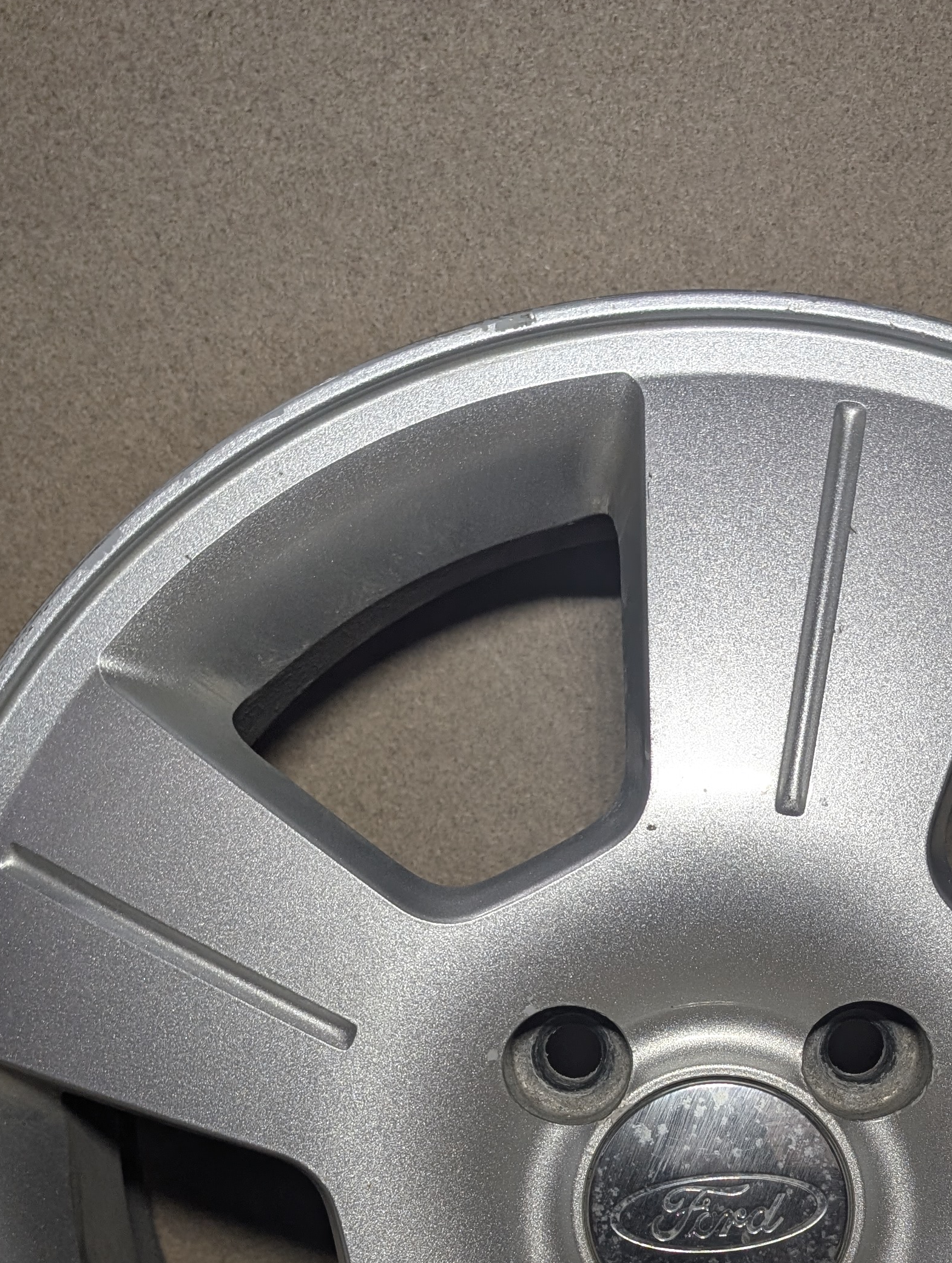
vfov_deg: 37.0
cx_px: 732
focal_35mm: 47
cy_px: 1205
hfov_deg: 30.4
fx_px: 1719
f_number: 1.68
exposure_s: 1/40
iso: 29
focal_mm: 6.9
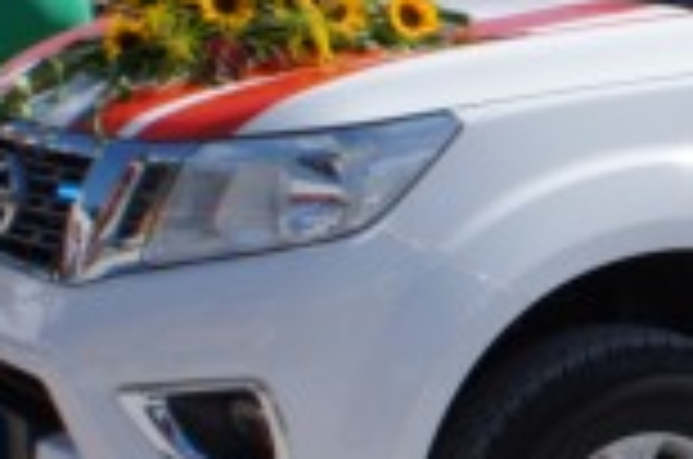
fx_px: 2228
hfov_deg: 16.5
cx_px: 950
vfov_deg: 11.8
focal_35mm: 116
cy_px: 220
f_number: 10
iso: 100
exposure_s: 1/250
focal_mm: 22
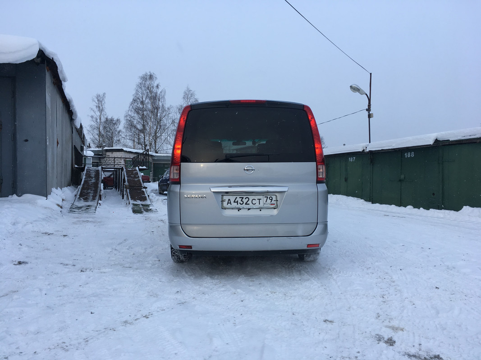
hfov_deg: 61.7
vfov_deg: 48.2
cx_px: 240
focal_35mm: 29
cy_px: 180
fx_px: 403
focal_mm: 4.15
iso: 25
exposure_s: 1/458
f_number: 2.2
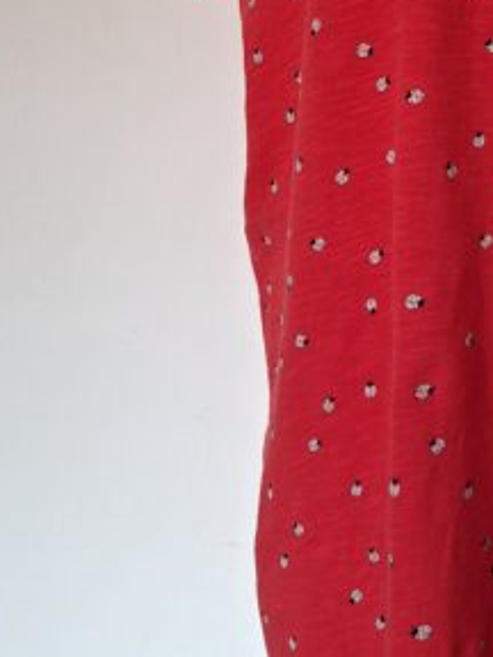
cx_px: 657
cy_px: 130
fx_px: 1215
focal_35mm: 64
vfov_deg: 29.6
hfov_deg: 20.7
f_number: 1.8
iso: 320
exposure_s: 1/50
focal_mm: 5.54
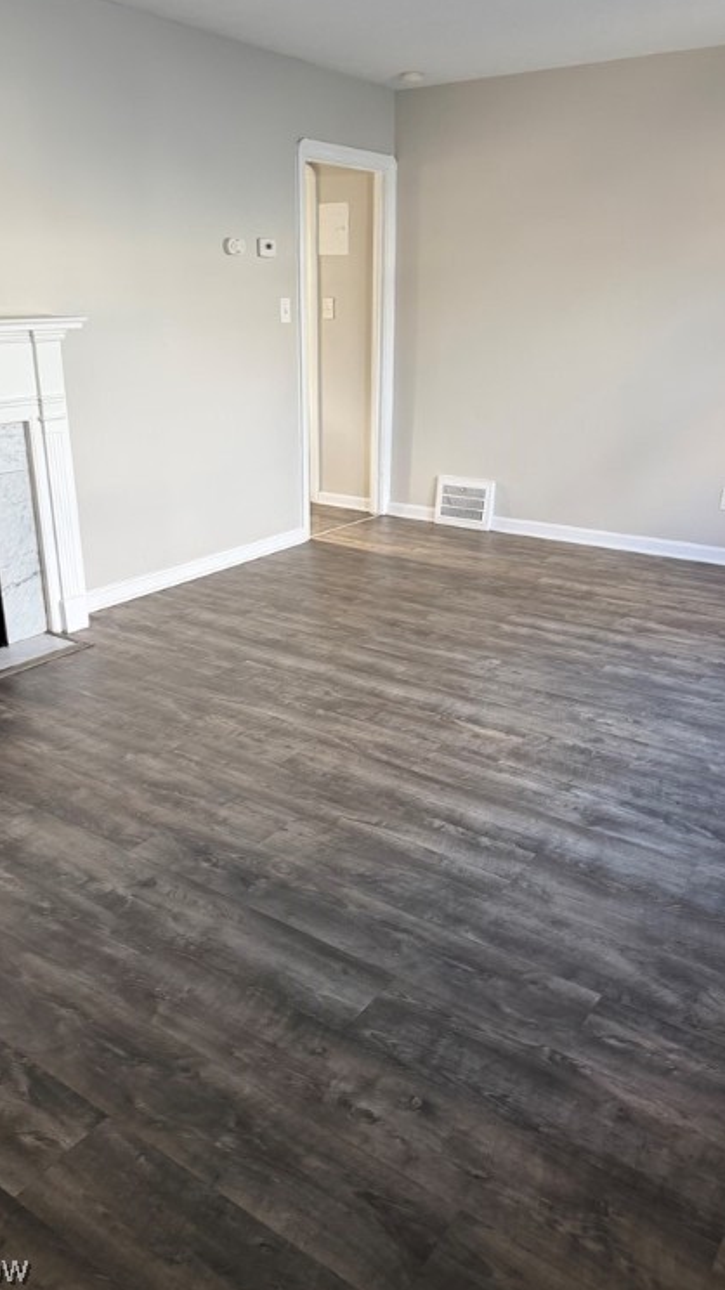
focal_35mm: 27
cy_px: 642
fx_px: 924
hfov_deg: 42.9
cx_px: 357
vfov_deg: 69.9
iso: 200
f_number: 1.78
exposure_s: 1/115
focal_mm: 6.76
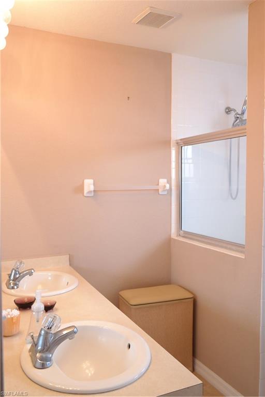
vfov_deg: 61.9
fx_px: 331
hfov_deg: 43.6
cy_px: 198
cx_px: 132
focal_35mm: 30
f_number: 3.5
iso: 200
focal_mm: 20
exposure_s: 1/40
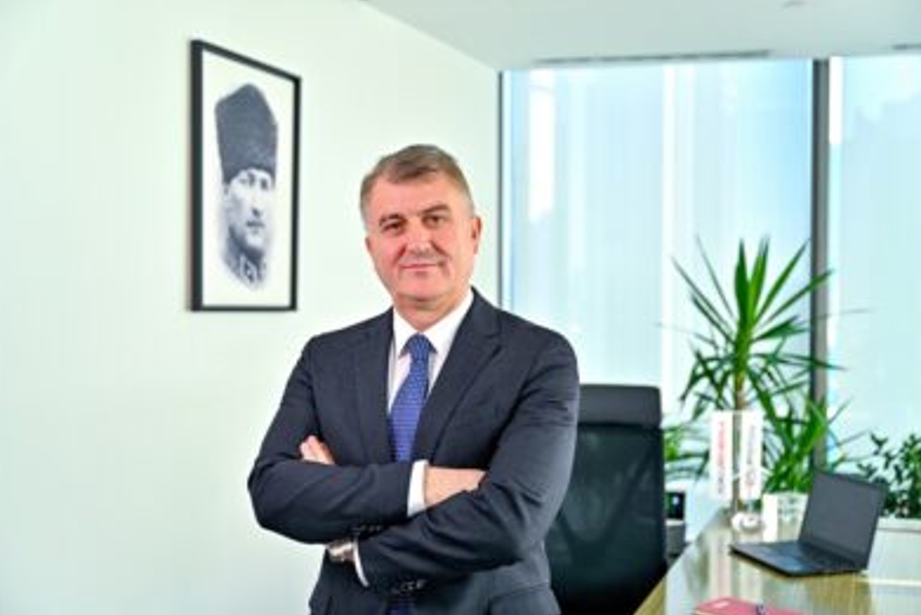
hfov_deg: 45.4
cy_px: 308
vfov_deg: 31.2
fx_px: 1100
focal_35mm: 43
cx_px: 455
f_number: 2.8
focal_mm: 42
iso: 160
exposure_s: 1/160
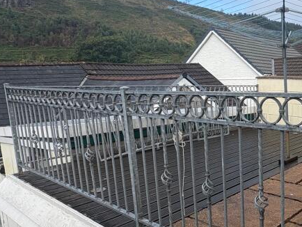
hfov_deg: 47.5
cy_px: 130
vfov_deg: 42.9
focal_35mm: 33
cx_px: 291
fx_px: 288
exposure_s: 1/812
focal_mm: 2.22
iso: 50
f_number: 2.2
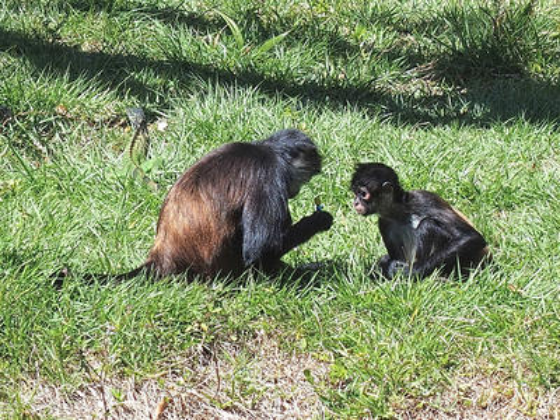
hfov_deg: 14.6
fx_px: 2184
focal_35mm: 135
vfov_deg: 11.0
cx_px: 280
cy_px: 210
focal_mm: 28.8
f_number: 3.5
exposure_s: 1/800
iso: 100
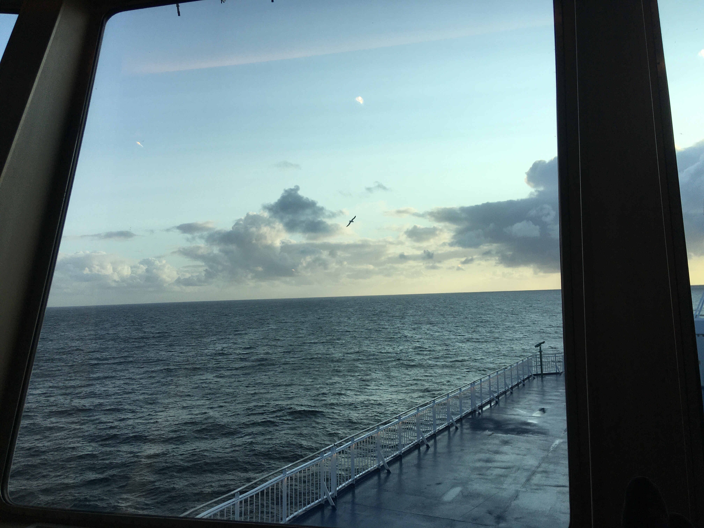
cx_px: 352
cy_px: 264
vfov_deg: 48.2
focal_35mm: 29
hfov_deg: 61.7
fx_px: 590
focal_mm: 4.15
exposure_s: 1/1083
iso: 25
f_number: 2.2
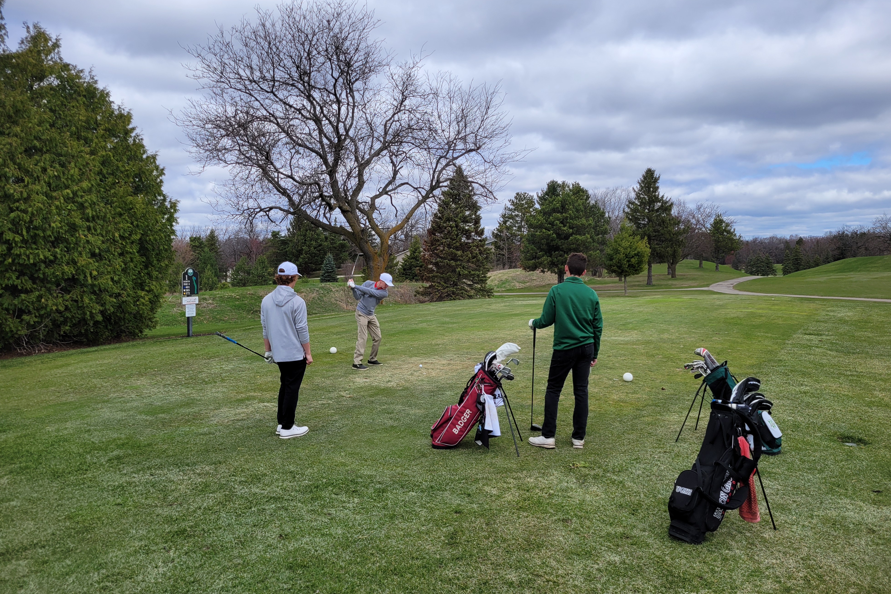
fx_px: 693
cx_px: 453
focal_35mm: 28
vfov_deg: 46.3
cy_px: 266
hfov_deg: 65.5
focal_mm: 5.4
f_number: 1.8
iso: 40
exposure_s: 1/2483
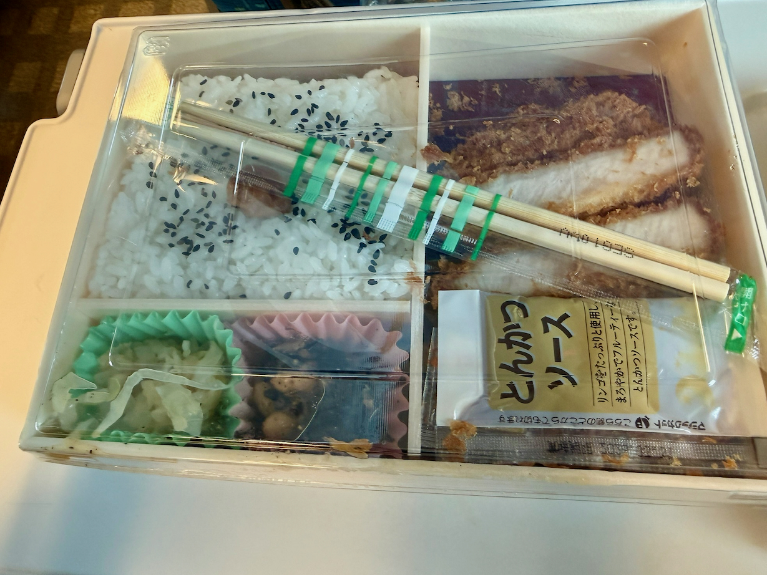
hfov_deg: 69.4
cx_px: 387
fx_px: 554
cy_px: 278
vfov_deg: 54.9
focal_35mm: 25
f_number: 2.2
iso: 250
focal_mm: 2.22
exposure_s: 1/99
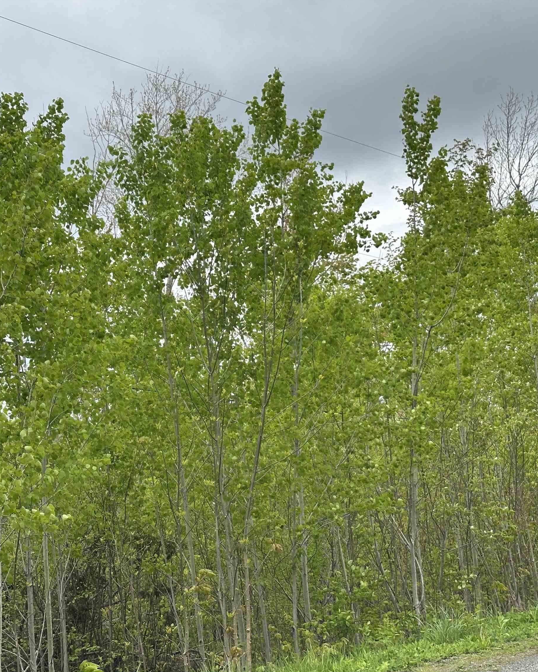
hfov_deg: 24.2
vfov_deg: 30.0
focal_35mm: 63
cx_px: 238
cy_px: 337
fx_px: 1254
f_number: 1.78
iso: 64
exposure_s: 1/1590
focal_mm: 6.86
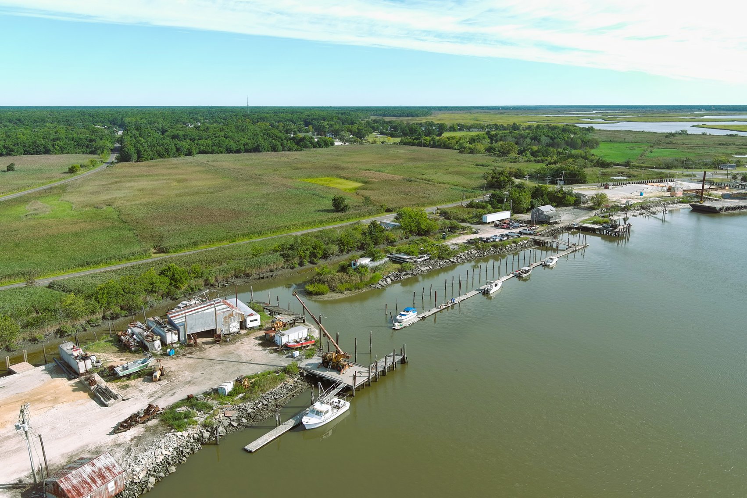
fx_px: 602
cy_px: 249
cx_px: 374
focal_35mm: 29
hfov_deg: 63.7
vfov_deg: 45.0
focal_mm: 10.57
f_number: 2.8
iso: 100
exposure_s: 1/800
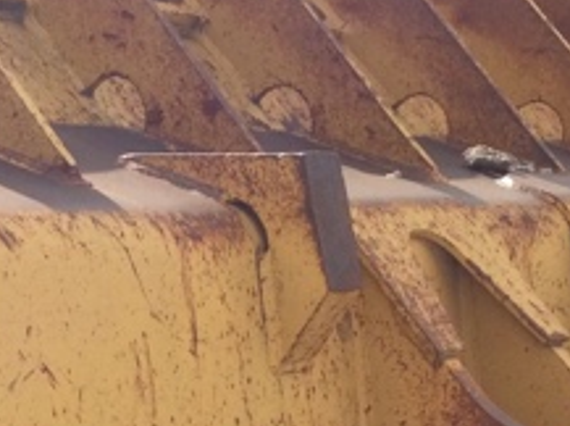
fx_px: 1940
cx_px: 50
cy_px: 579
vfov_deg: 12.1
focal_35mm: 118
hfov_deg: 16.5
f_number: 2.4
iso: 32
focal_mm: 3.3
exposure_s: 1/724
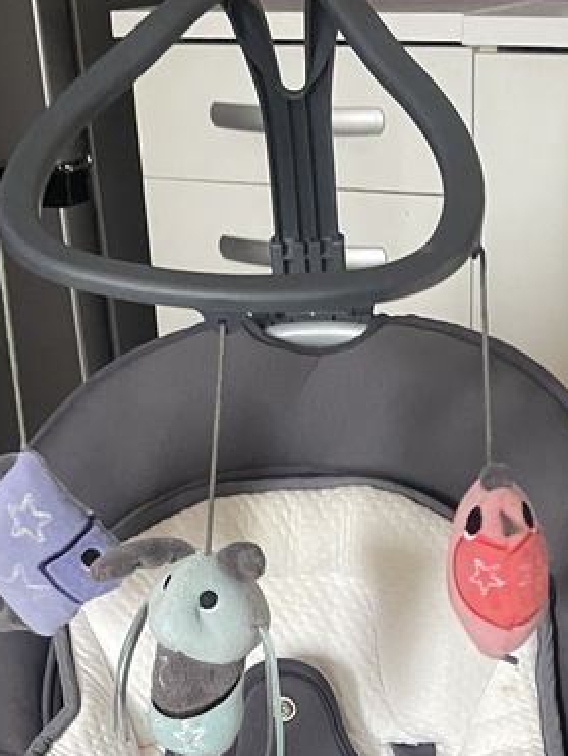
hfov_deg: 21.0
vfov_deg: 25.1
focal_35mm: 70
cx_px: 348
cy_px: 901
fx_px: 1529
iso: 400
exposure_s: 1/33
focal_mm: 4.2
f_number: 1.6
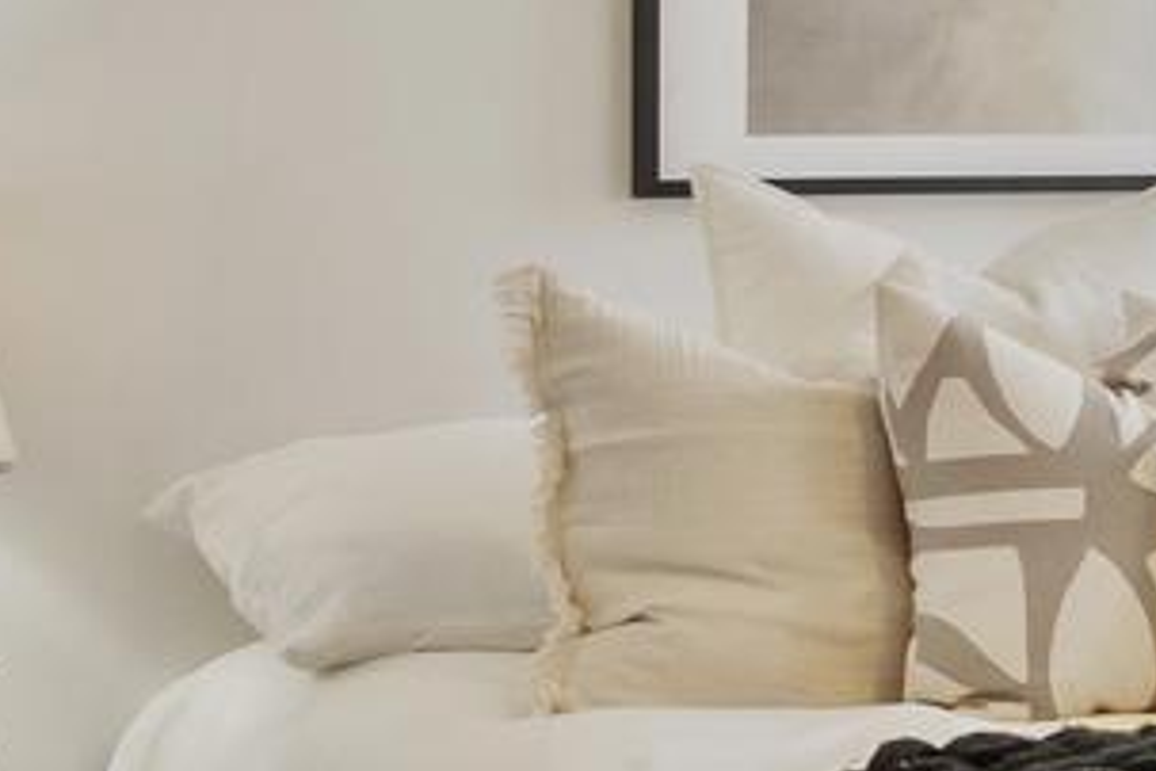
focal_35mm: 108
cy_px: 143
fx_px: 3468
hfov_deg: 15.9
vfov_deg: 12.6
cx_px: 2117
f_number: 8
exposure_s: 1/13
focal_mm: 16
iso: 800
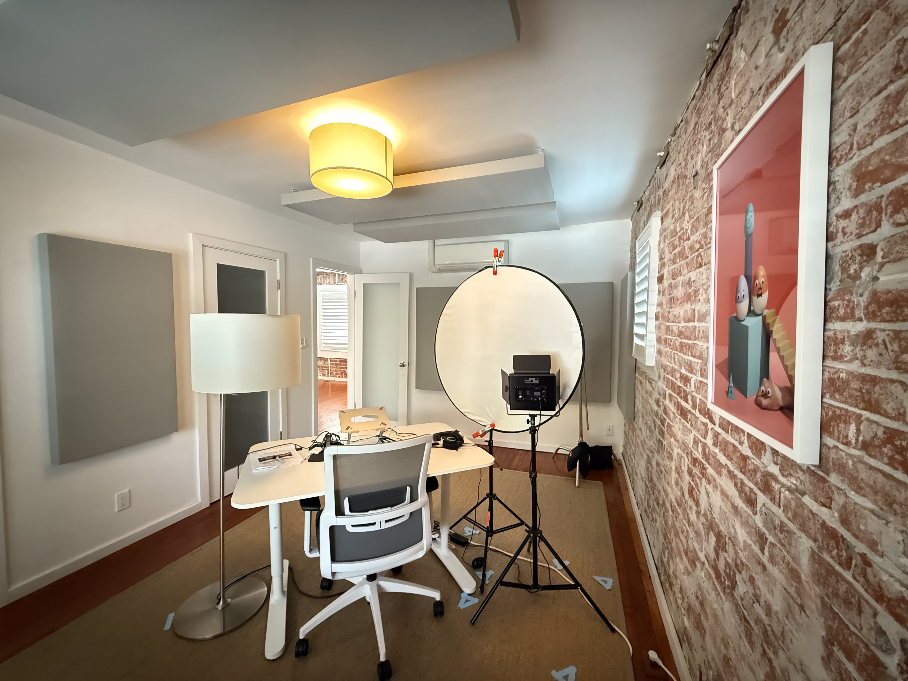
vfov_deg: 85.7
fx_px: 367
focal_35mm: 14
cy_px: 340
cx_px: 454
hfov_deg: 102.1
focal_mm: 2.22
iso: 1250
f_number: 2.2
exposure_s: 1/30
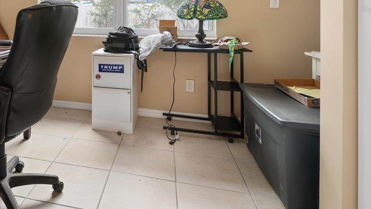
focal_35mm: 29
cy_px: 9
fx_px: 285
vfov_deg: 36.8
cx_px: 77
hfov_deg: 60.9
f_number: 8
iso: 500
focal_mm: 16
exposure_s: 1/10
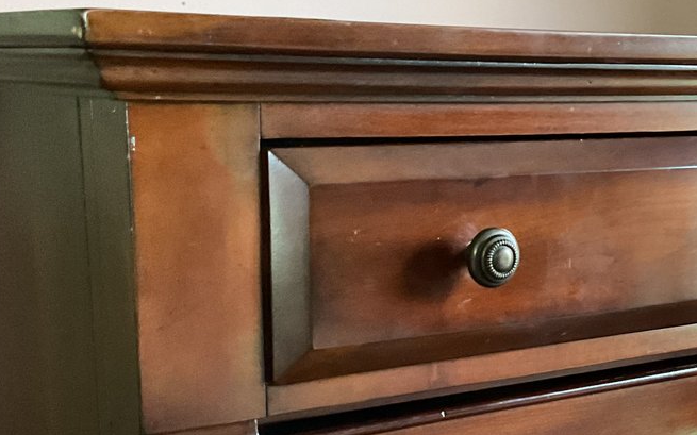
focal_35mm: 71
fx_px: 1348
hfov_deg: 28.6
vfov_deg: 18.0
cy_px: 394
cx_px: 521
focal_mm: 3
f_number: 1.8
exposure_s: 1/30
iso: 500
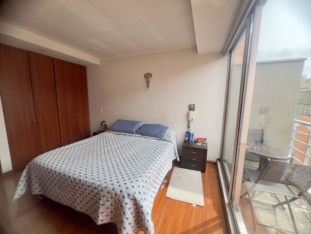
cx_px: 156
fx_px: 117
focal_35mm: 13
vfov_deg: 89.9
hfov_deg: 106.2
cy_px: 117
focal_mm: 1.57
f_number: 1.8
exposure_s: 1/278
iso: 32
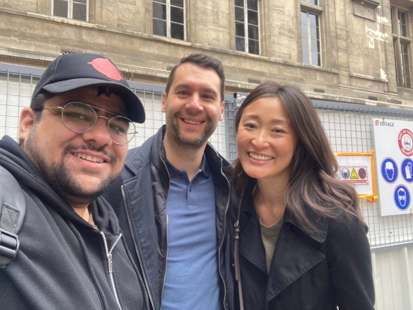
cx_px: 206
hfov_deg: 56.8
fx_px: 382
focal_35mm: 32
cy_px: 155
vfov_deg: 44.2
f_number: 2.2
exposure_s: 1/121
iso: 64
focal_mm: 2.87
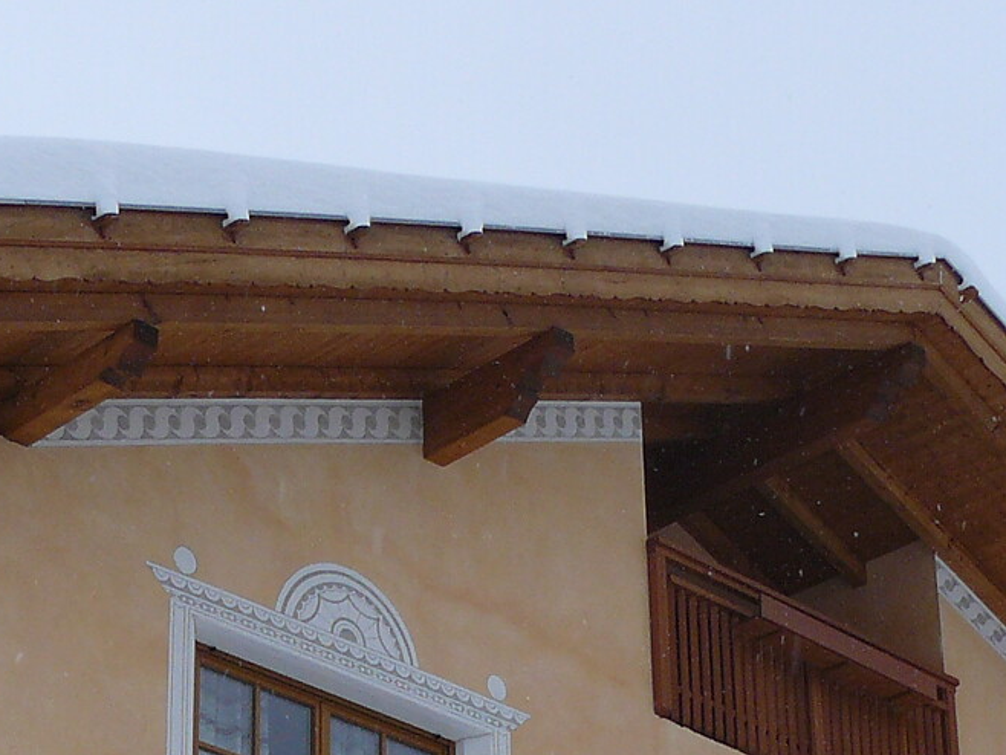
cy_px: 940
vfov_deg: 13.7
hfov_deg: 18.6
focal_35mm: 105
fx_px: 3053
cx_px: 274
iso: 100
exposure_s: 1/125
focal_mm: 6
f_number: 4
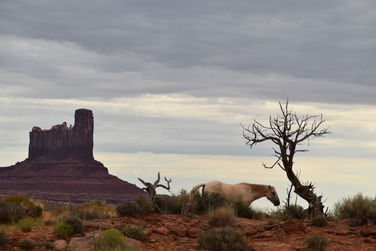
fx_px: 1567
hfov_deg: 13.7
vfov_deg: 9.1
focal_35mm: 150
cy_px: 126
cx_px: 188
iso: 200
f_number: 6.3
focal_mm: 100
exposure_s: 1/640
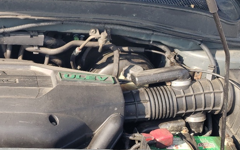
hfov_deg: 27.9
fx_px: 458
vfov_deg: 18.6
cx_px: 8
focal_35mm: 70
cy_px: 80
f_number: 1.5
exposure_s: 1/435
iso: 50
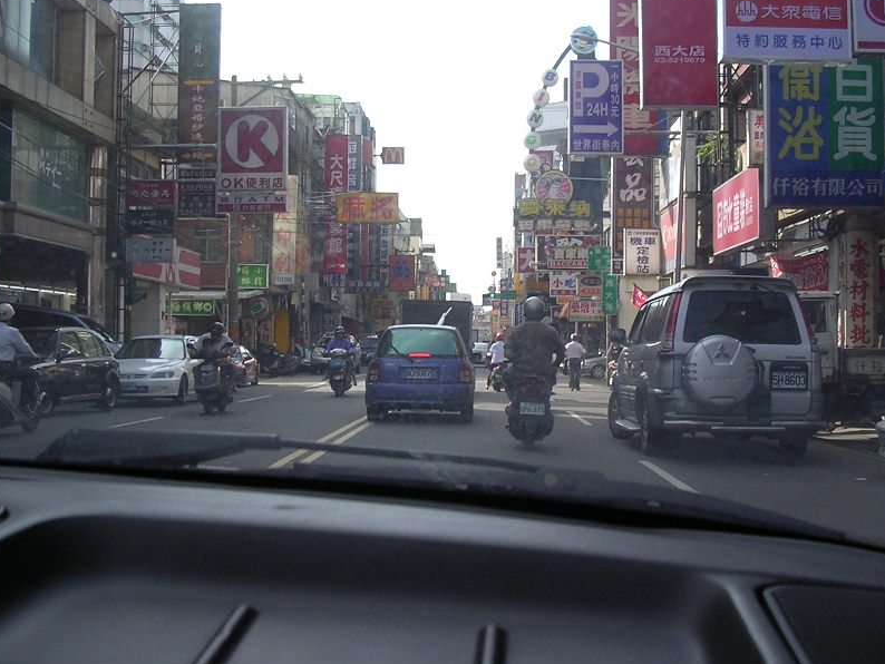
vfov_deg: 29.7
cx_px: 438
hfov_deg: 38.9
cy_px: 358
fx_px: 1253
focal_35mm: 49
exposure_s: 1/451
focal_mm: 5.8
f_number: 2.8
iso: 100
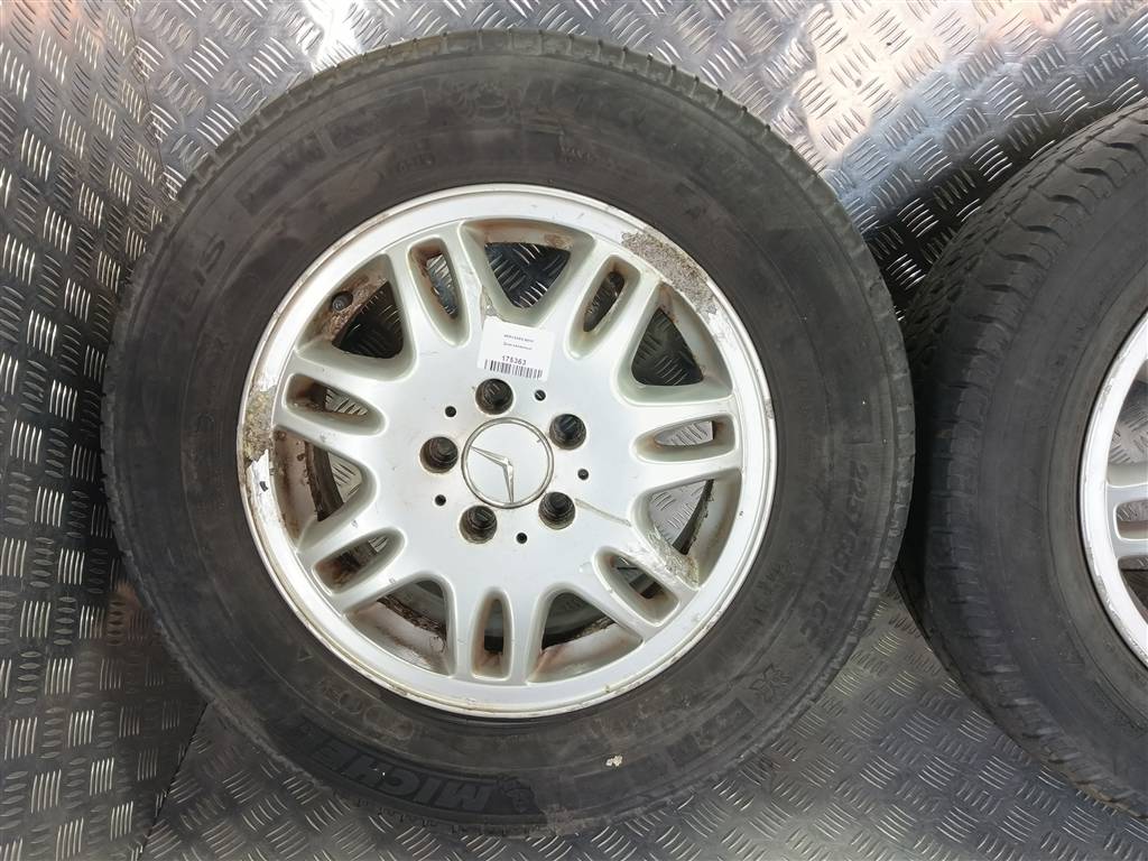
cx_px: 574
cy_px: 430
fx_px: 895
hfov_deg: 65.3
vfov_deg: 51.4
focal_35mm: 27
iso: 176
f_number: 1.6
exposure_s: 1/50
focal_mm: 4.11
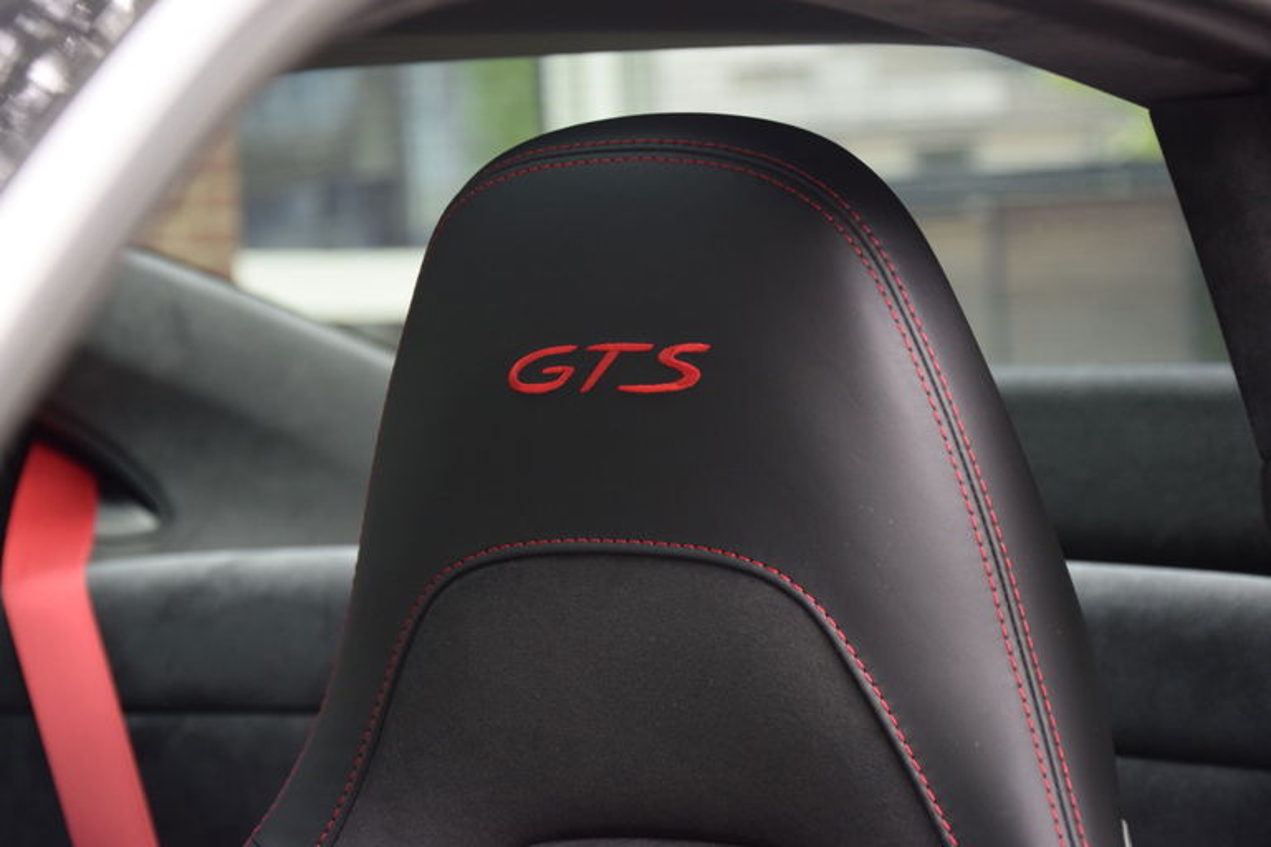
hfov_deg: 17.1
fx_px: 4236
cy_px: 424
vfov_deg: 11.4
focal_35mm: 120
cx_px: 636
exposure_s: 1/100
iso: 800
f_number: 5.3
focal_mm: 80
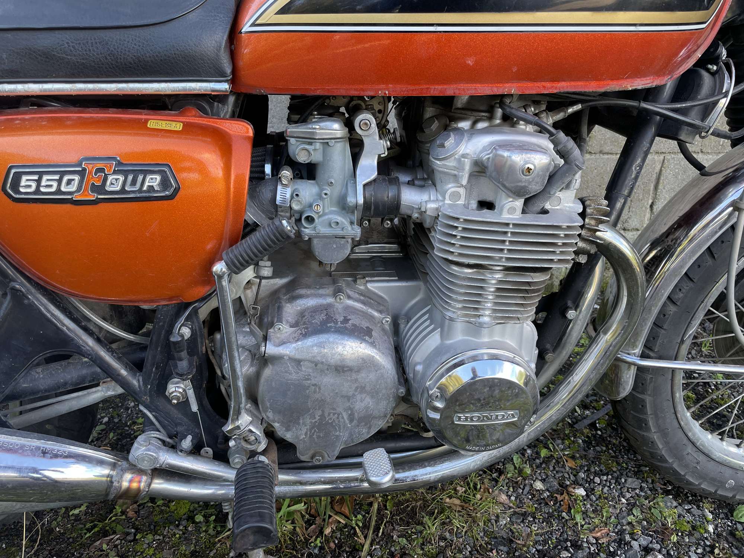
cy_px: 279
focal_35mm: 26
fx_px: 559
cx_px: 372
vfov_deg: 53.1
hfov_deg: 67.3
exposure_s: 1/121
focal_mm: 4.2
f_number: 1.6
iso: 40
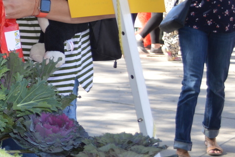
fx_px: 738
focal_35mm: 113
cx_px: -141
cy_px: 38
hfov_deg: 16.2
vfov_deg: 12.1
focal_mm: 22
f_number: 4
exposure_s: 1/125
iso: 100
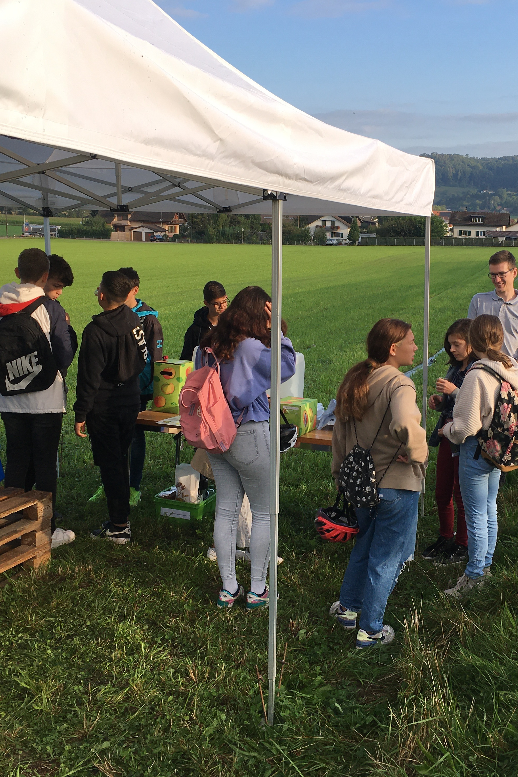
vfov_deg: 47.4
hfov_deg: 32.5
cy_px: 393
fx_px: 885
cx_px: 329
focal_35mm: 41
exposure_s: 1/615
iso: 25
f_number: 2.2
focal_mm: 4.15
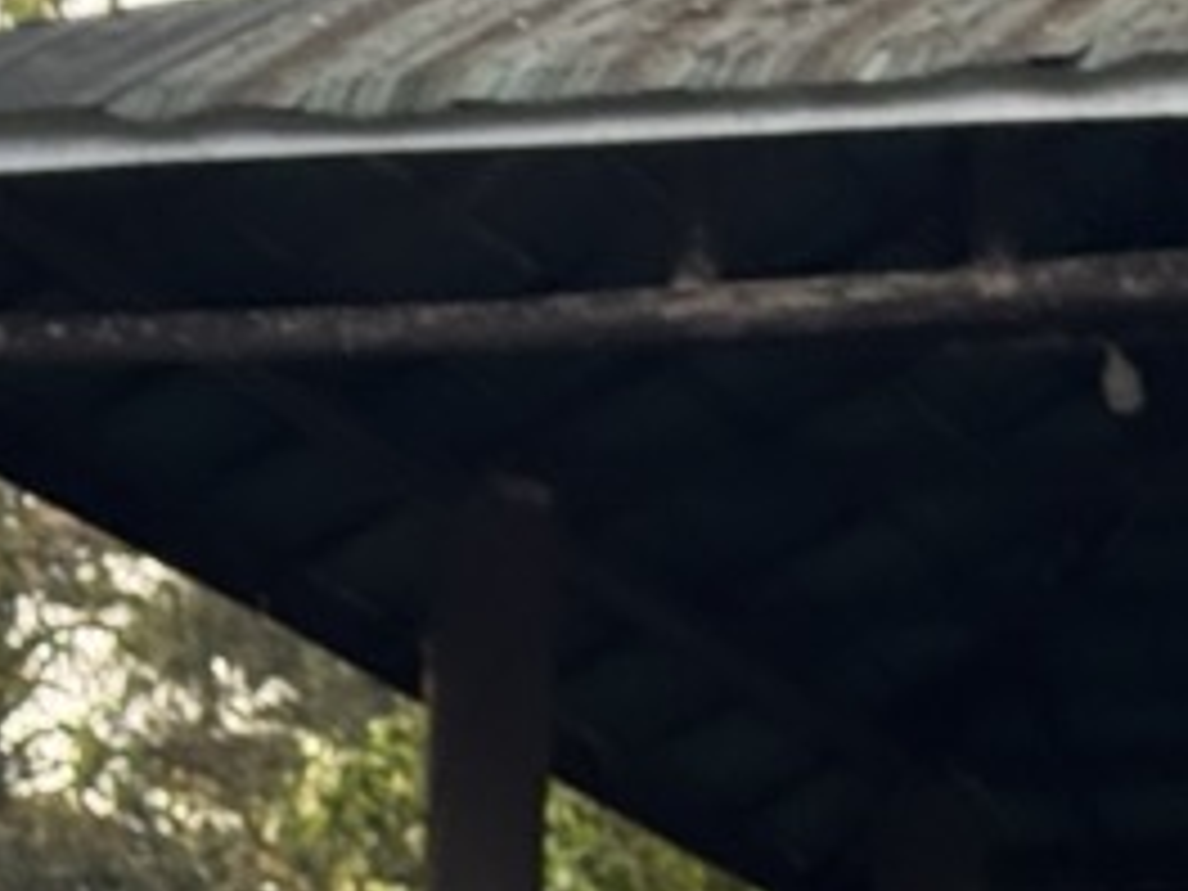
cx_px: 1782
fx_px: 7996
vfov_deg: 6.3
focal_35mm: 233
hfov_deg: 8.3
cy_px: 1548
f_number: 1.78
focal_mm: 6.76
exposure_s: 1/172
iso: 64
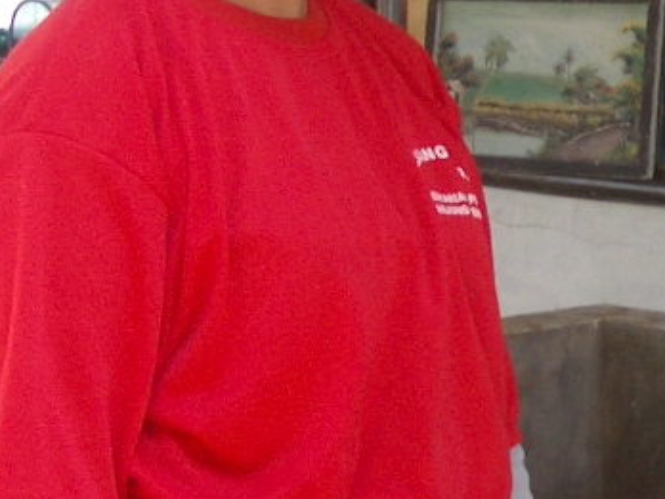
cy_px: 46
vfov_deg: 9.2
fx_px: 3093
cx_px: 965
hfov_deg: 11.8
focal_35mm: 161
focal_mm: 5.8
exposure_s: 1/160
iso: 50
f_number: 2.6
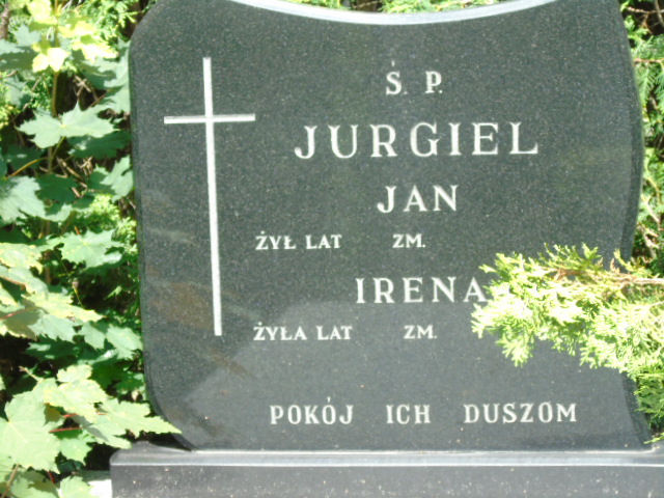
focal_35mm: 142
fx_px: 2724
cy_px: 249
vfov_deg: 10.4
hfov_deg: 13.9
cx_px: 332
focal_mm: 25
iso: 100
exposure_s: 1/125
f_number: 4.7
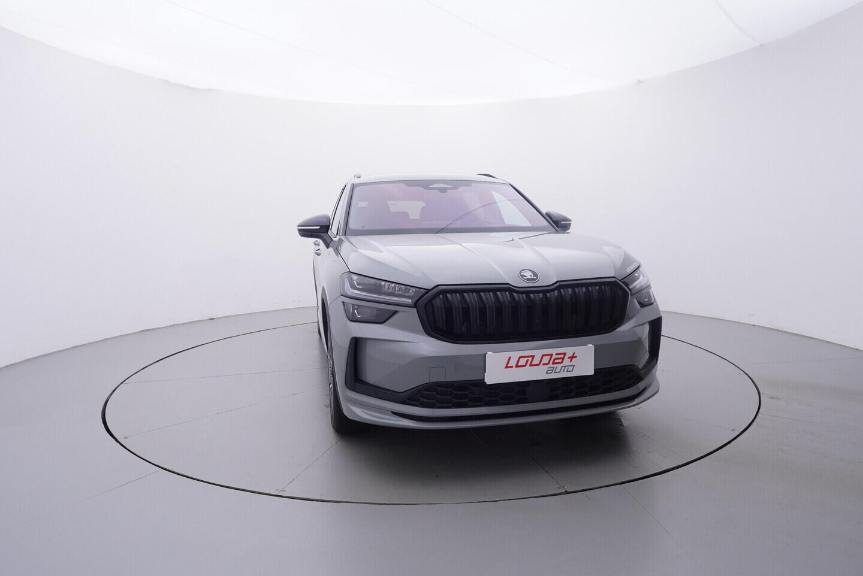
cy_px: 288
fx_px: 540
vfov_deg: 56.2
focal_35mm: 22
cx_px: 432
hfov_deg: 77.3
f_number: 5
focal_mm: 15
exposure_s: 1/80
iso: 200
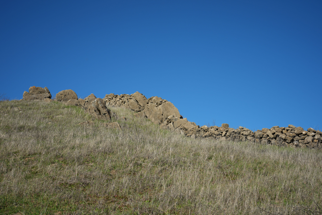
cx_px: 161
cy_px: 108
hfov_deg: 35.6
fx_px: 501
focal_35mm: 56
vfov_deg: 24.2
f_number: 5.6
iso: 160
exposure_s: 1/1250
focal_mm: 56
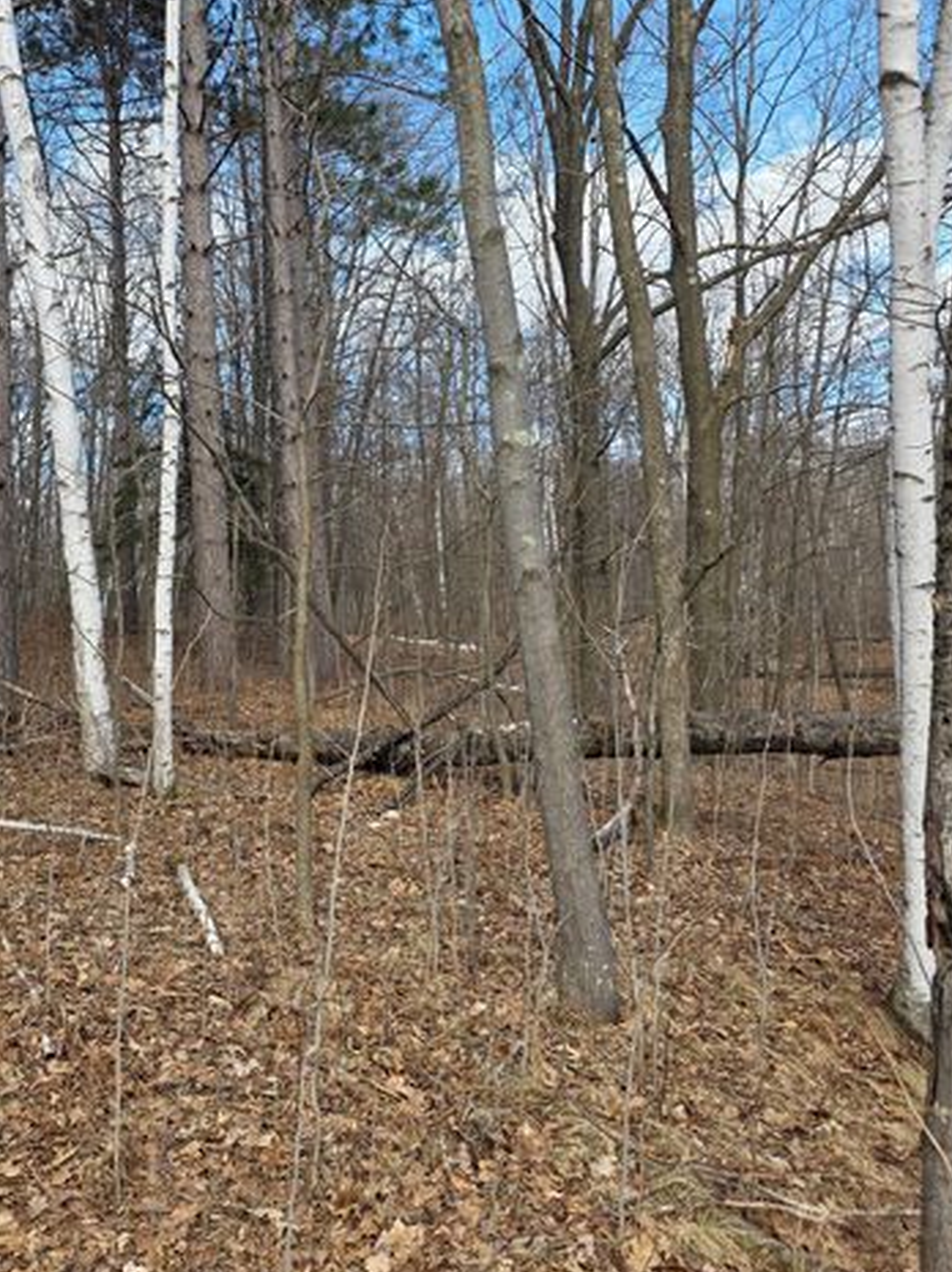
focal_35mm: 33
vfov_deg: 54.9
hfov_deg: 42.1
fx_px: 1212
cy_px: 496
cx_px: 287
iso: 80
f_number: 1.7
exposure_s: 1/1449
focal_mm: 6.3
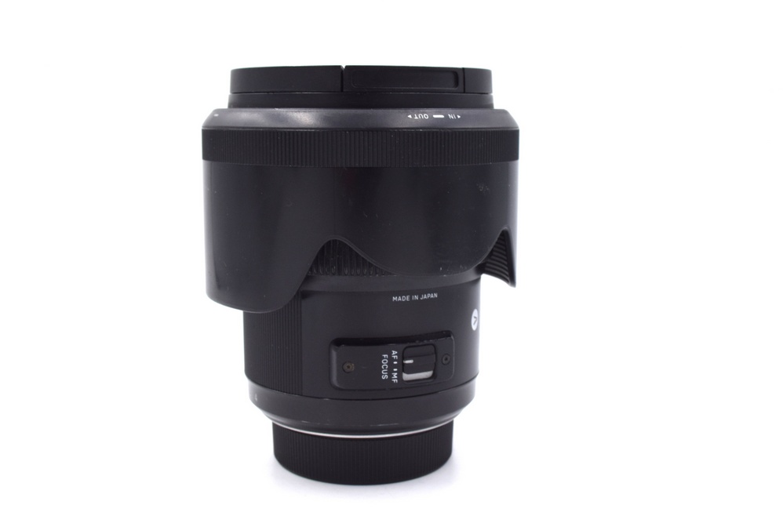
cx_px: 392
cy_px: 262
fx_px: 979
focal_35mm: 45
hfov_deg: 43.6
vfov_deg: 29.9
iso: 400
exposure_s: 1/100
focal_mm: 30
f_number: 11
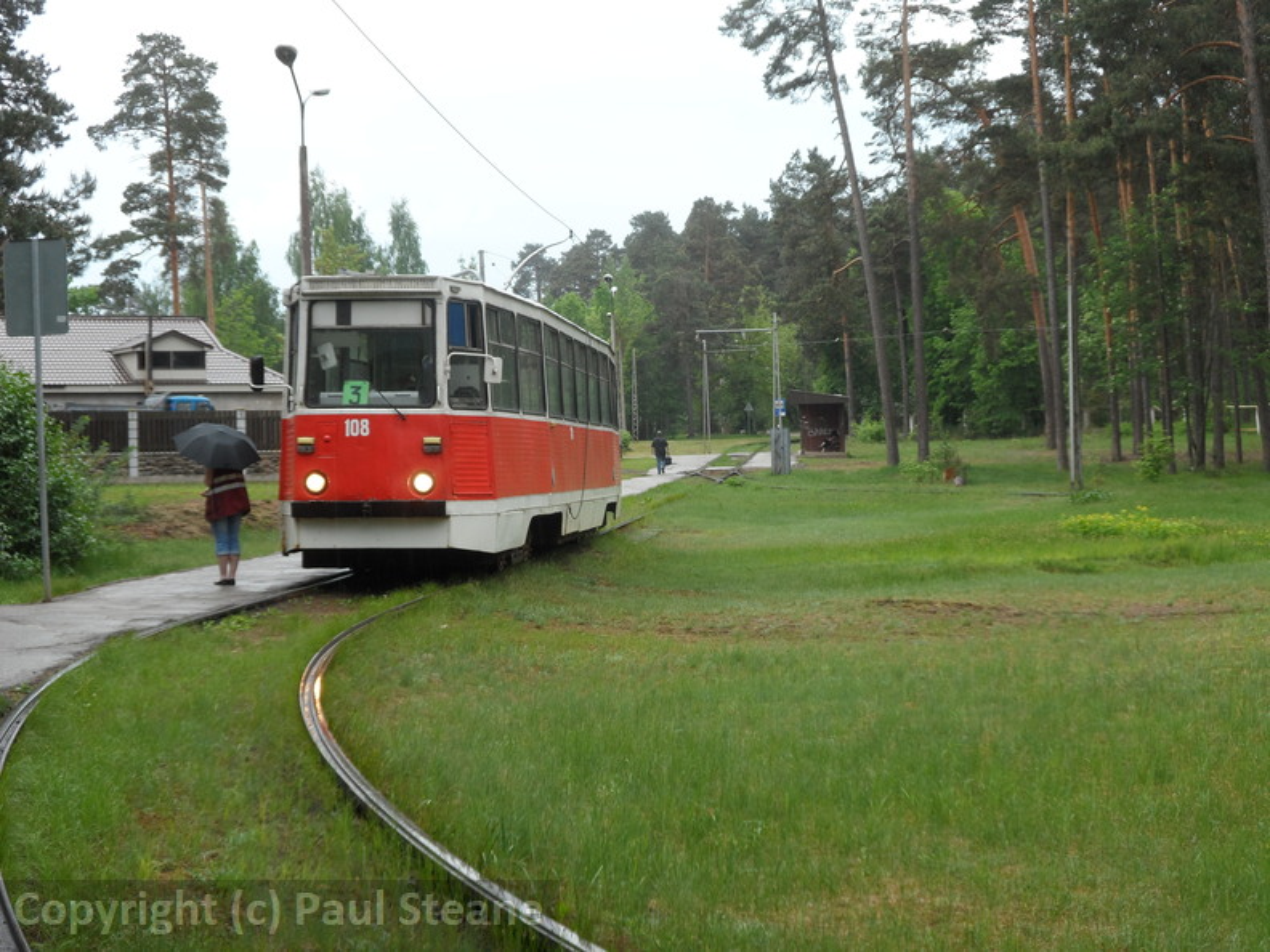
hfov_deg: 35.5
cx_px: 635
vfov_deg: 27.0
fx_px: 1981
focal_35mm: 54
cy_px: 476
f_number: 4.1
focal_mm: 9.8
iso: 80
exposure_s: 1/45
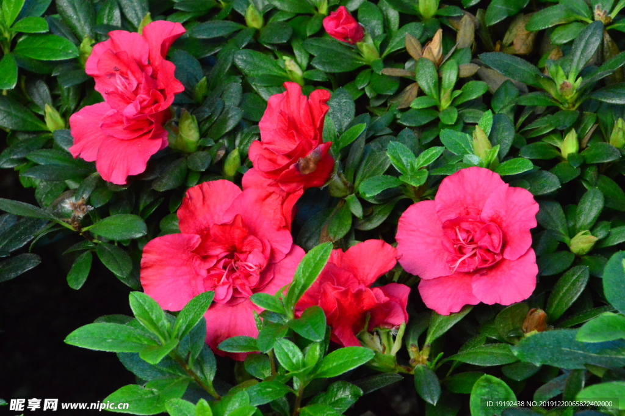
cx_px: 312
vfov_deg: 3.1
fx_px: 7806
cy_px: 208
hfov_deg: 4.6
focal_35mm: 450
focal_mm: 300
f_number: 22
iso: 6400
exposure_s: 1/80
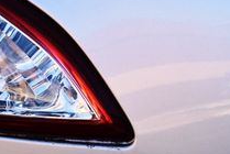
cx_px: 209
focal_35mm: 106
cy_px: 201
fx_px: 675
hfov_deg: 19.0
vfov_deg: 12.6
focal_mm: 23
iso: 220
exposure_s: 1/250
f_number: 5.6
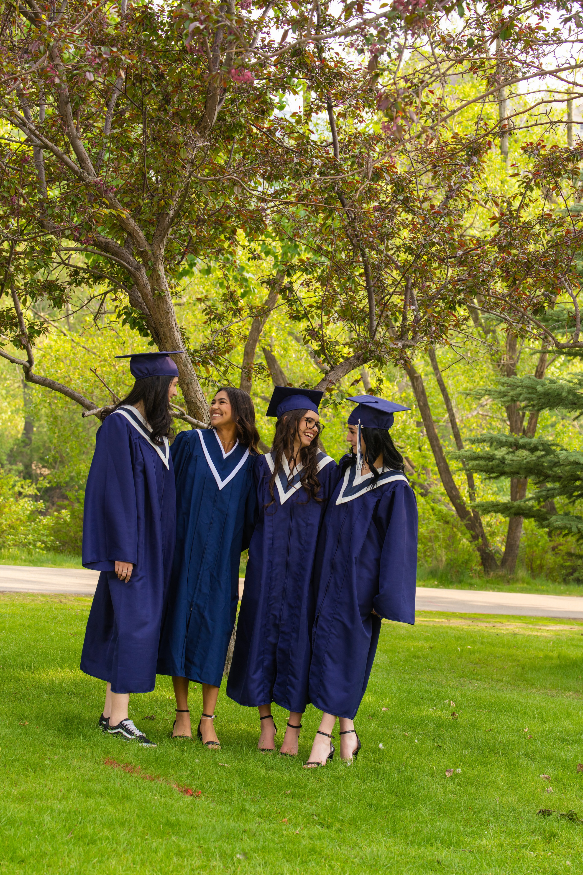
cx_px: 292
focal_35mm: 70
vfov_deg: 28.8
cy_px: 438
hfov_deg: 19.5
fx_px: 1700
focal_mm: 70
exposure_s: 1/200
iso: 500
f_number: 6.3
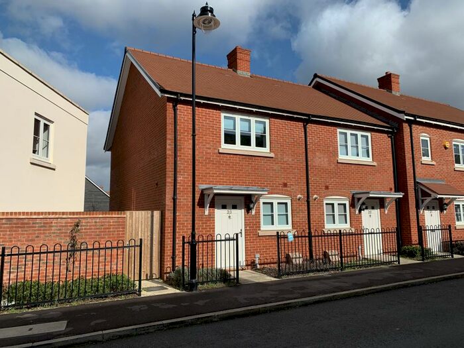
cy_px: 174
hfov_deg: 67.3
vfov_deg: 53.1
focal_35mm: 26
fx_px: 349
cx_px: 232
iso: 25
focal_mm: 4.25
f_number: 1.8
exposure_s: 1/3521
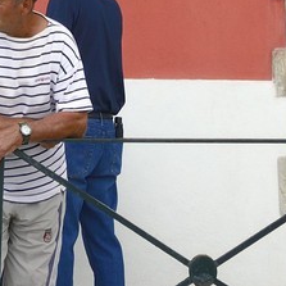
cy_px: -526
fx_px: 1365
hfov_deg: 12.0
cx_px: 120
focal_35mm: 146
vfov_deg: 9.7
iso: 200
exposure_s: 1/250
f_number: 8
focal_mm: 24
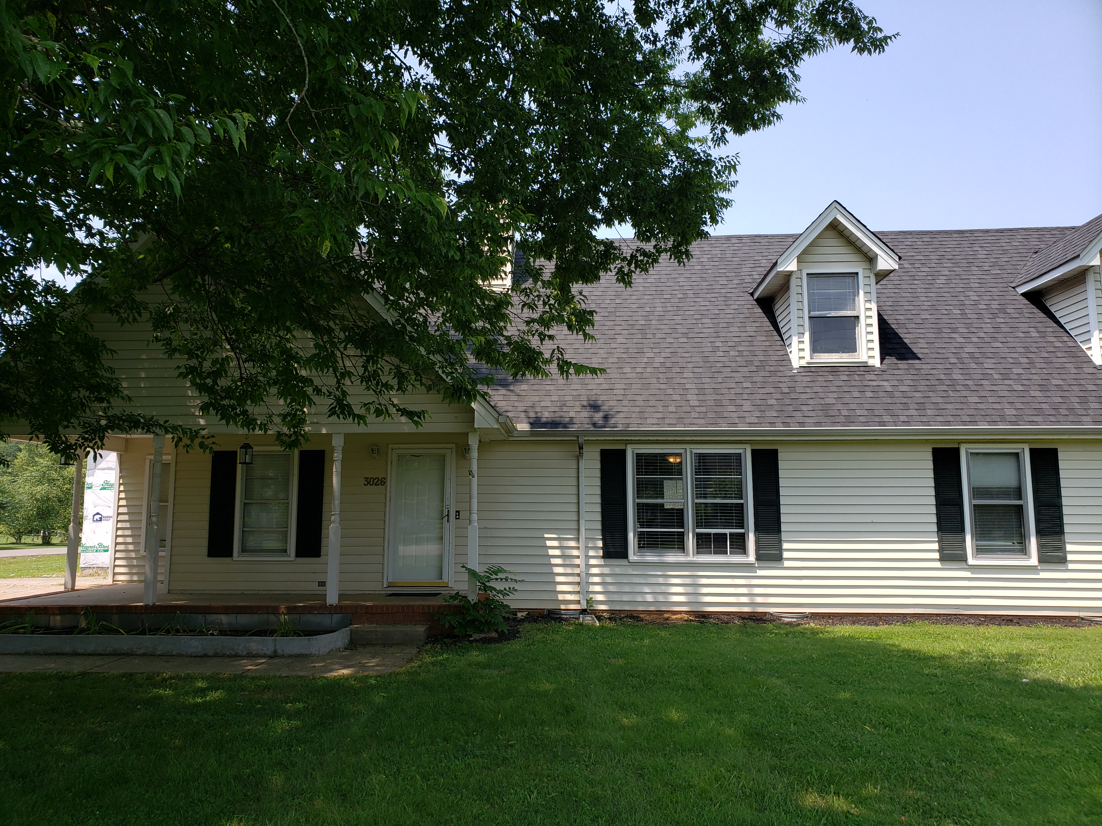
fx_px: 828
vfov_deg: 53.1
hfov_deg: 67.3
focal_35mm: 26
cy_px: 413
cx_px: 551
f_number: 2.4
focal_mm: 4.3
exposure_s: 1/746
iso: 50
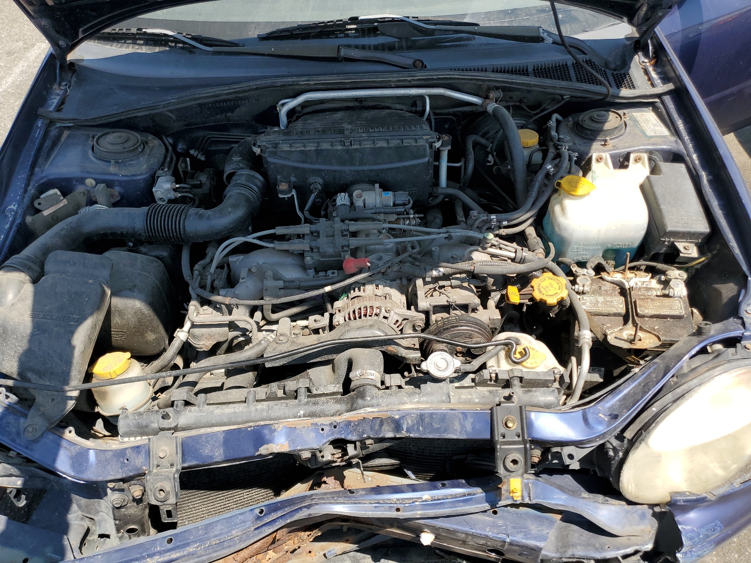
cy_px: 282
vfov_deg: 53.1
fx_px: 564
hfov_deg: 67.3
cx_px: 376
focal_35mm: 26
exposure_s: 1/1667
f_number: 1.5
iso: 50
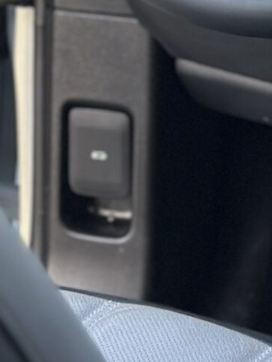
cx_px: 91
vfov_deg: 7.4
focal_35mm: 252
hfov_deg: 5.9
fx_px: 2640
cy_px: -454
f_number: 1.78
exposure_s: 1/195
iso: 80
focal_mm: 6.86
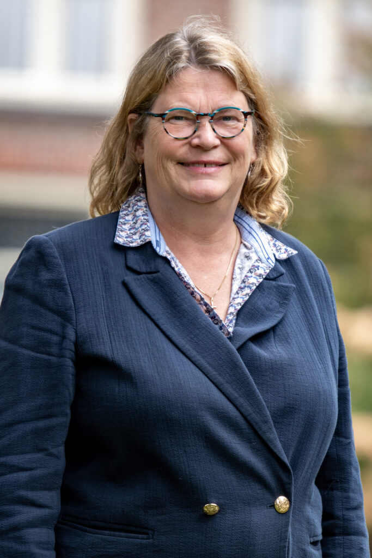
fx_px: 9296
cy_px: 279
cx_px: 186
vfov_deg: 3.4
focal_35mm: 600
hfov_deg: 2.3
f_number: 6.3
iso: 800
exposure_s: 1/160
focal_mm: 400
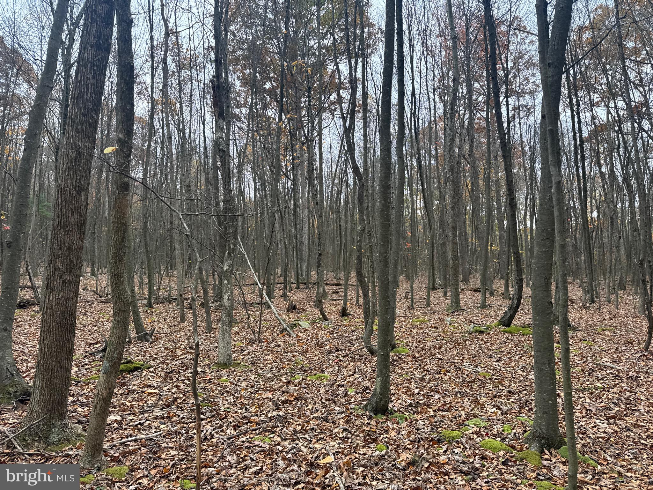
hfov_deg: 71.6
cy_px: 245
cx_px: 326
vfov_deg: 56.8
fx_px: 453
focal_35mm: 24
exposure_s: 1/165
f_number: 1.78
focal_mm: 6.76
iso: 64
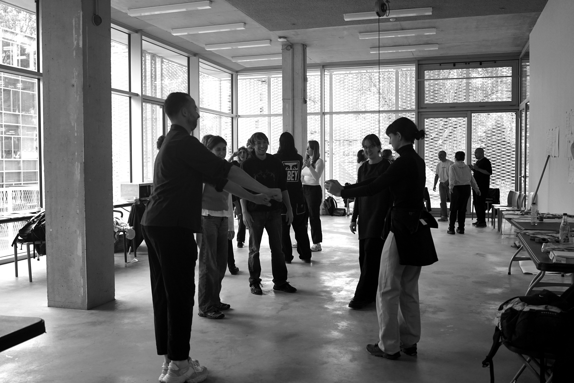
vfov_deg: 37.9
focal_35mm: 35
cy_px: 192
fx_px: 558
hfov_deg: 54.4
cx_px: 287
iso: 1000
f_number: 4
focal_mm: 35
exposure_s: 1/160
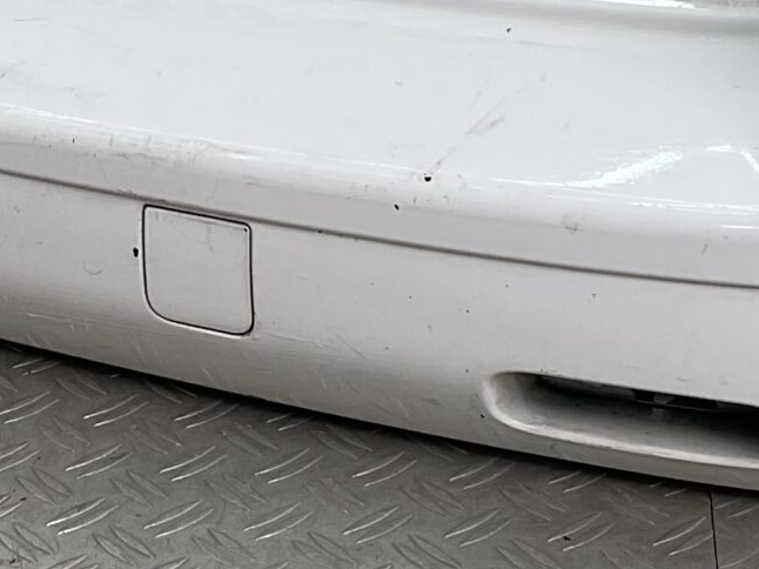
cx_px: 195
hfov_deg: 17.0
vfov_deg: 12.8
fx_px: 2521
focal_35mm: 115
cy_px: 96
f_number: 1.8
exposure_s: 1/217
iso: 16
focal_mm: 3
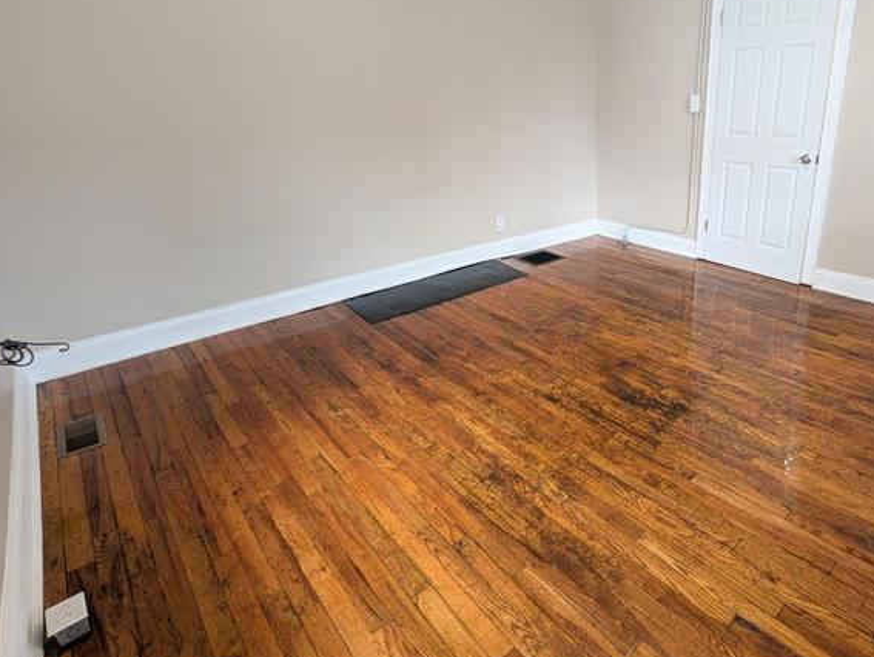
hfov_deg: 83.9
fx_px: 455
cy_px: 273
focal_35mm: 18
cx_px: 601
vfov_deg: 71.1
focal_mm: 2.02
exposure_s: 1/30
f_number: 1.7
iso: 192
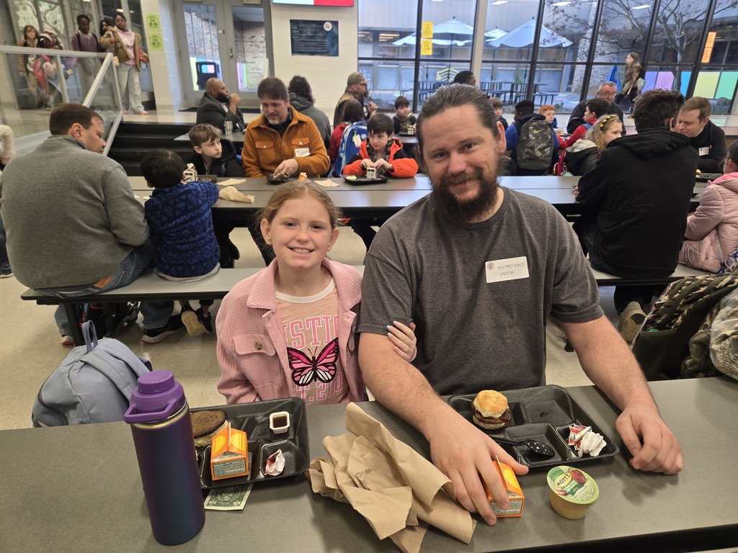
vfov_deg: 58.9
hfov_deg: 73.9
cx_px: 369
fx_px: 490
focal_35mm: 23
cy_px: 276
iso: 100
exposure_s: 1/61.3
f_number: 1.8
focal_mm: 5.4
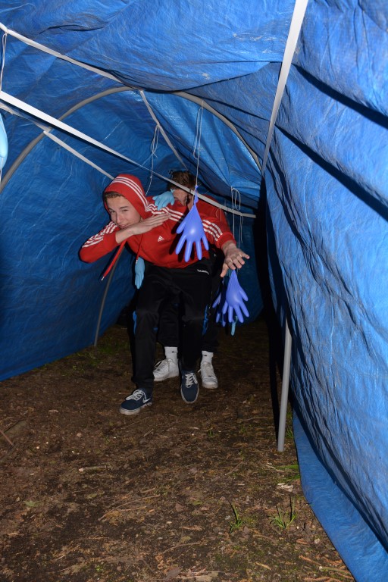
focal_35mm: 27
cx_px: 194
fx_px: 436
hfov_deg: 47.9
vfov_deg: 67.4
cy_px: 291
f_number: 5.6
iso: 200
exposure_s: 1/30
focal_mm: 18
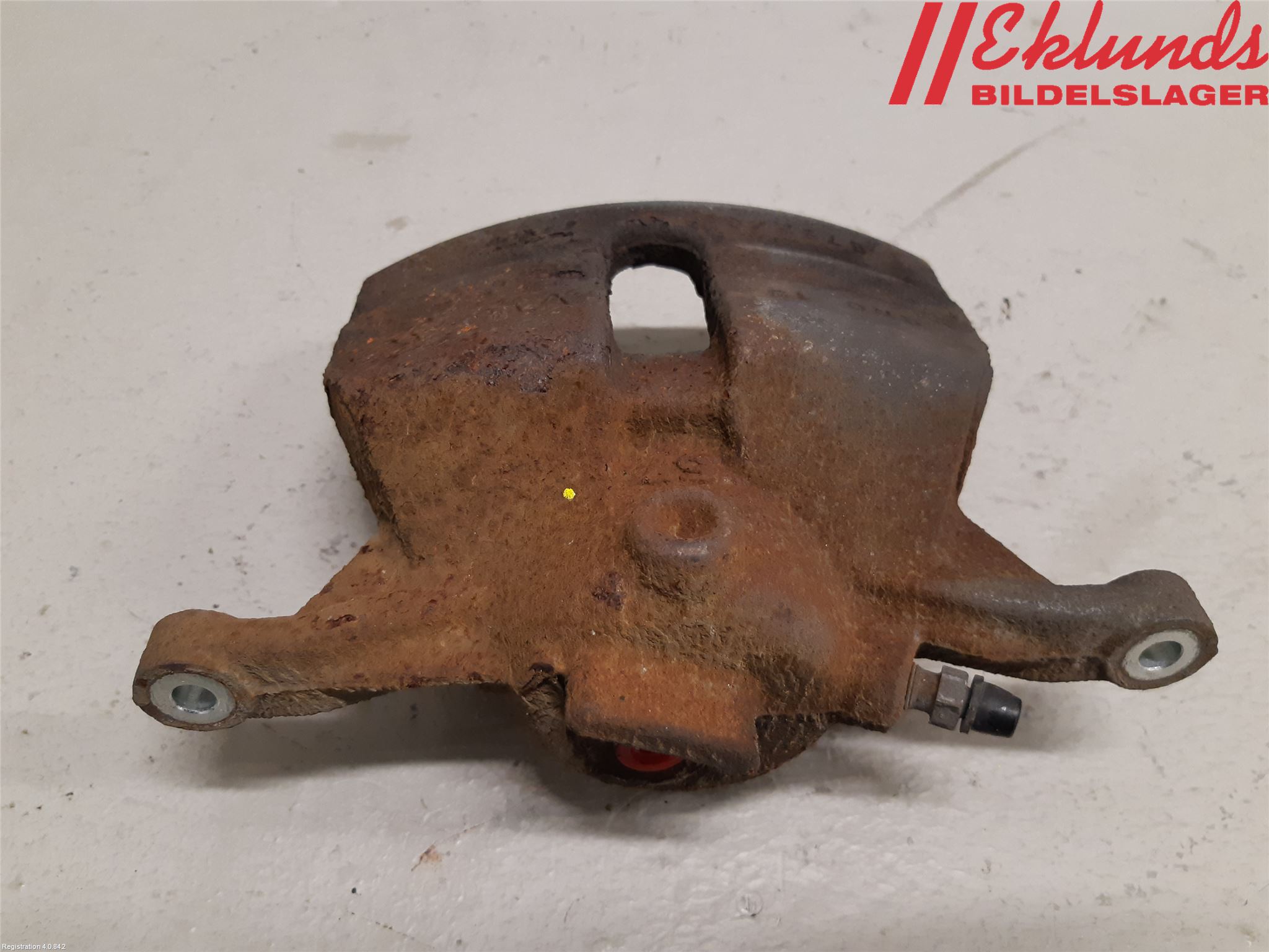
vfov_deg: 53.1
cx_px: 634
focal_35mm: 26
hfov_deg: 67.3
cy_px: 476
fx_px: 953
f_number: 1.7
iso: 160
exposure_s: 1/50
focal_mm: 3.93
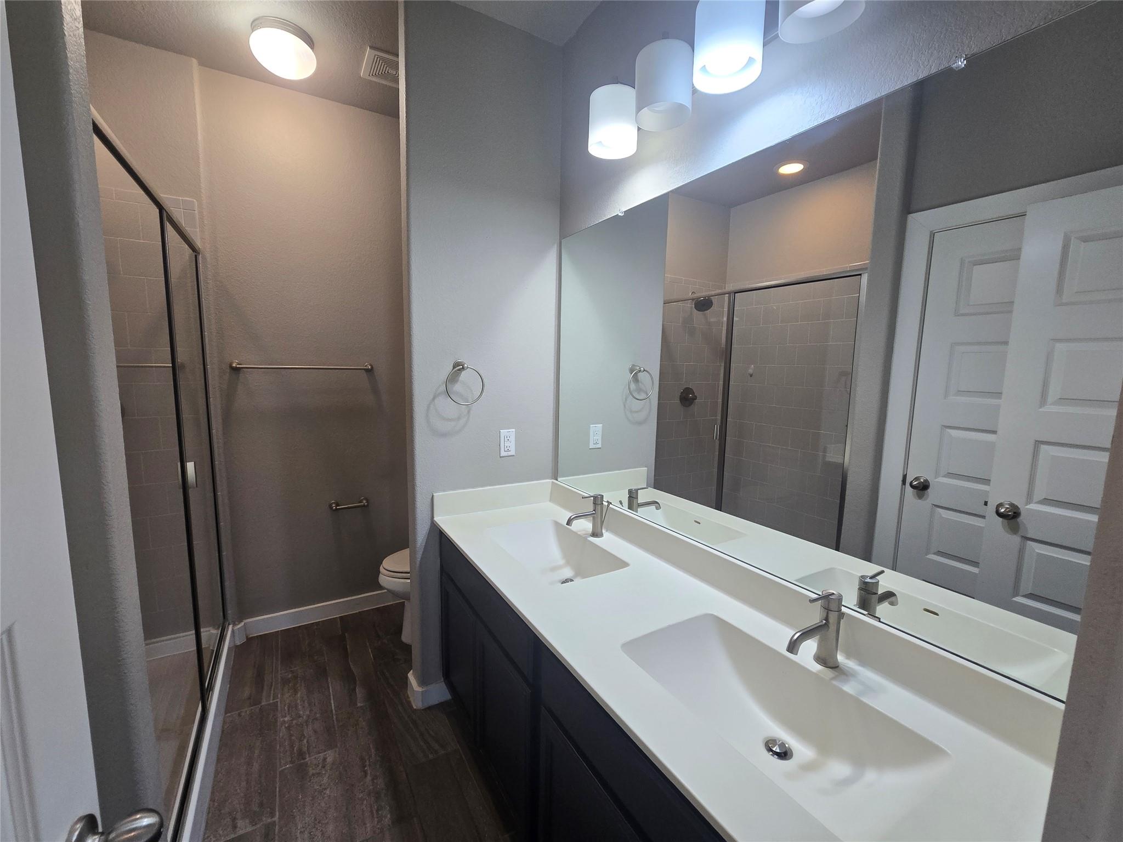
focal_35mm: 13
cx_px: 562
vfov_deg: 89.9
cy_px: 421
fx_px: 422
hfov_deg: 106.2
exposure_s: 1/60
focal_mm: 2.2
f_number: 2.2
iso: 100
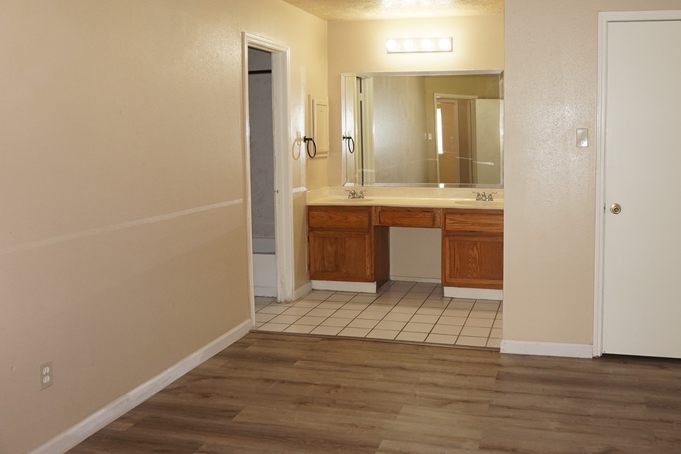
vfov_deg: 42.0
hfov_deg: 59.4
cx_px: 433
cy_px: 171
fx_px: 586
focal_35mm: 31
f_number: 4
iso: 640
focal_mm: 16
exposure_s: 1/160
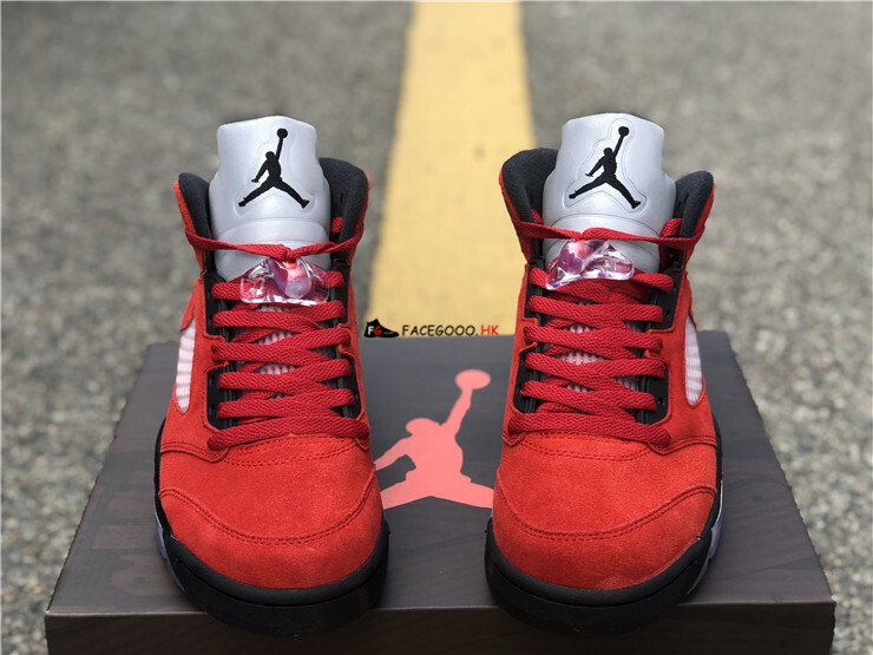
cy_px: 328
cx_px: 436
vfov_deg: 28.0
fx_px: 1311
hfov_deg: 36.8
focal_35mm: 52
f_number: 2.4
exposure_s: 1/236
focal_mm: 6
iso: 16
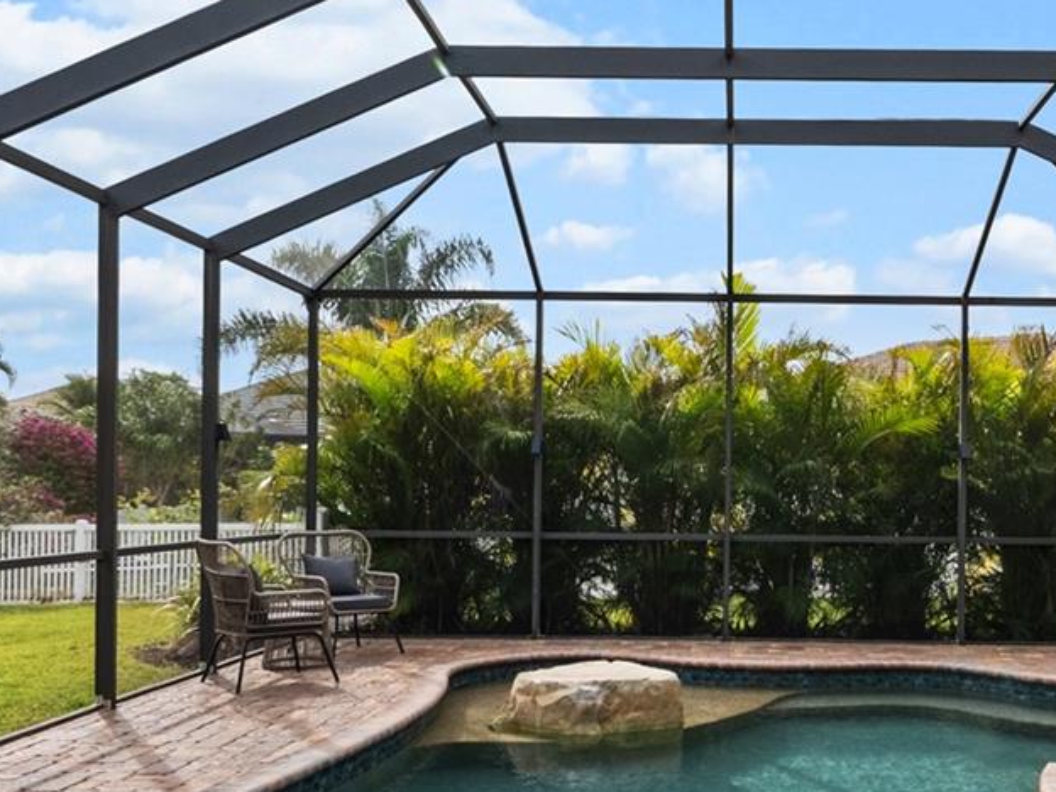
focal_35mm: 37
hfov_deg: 48.8
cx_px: 748
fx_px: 1129
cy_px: 483
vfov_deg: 38.5
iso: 320
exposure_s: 1/60
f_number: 9
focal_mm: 15
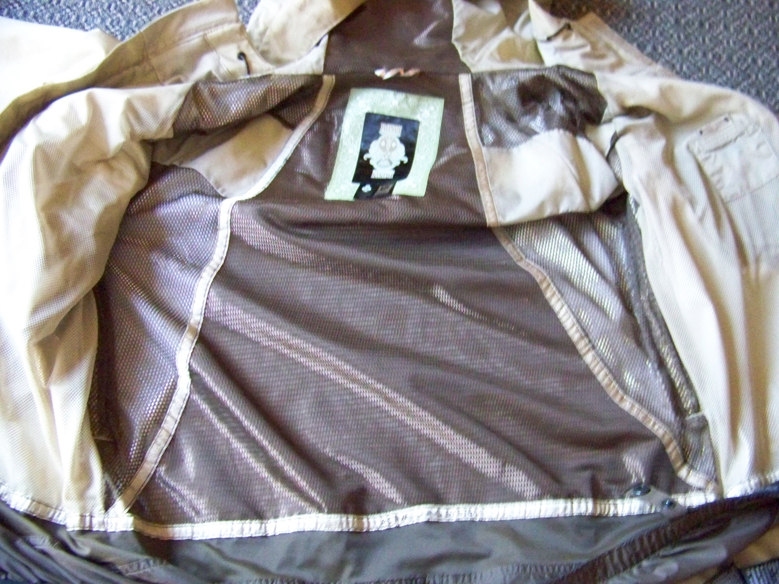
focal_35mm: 36
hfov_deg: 51.4
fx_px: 810
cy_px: 292
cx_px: 390
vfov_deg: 39.7
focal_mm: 5.85
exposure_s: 1/30
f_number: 2.8
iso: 1000
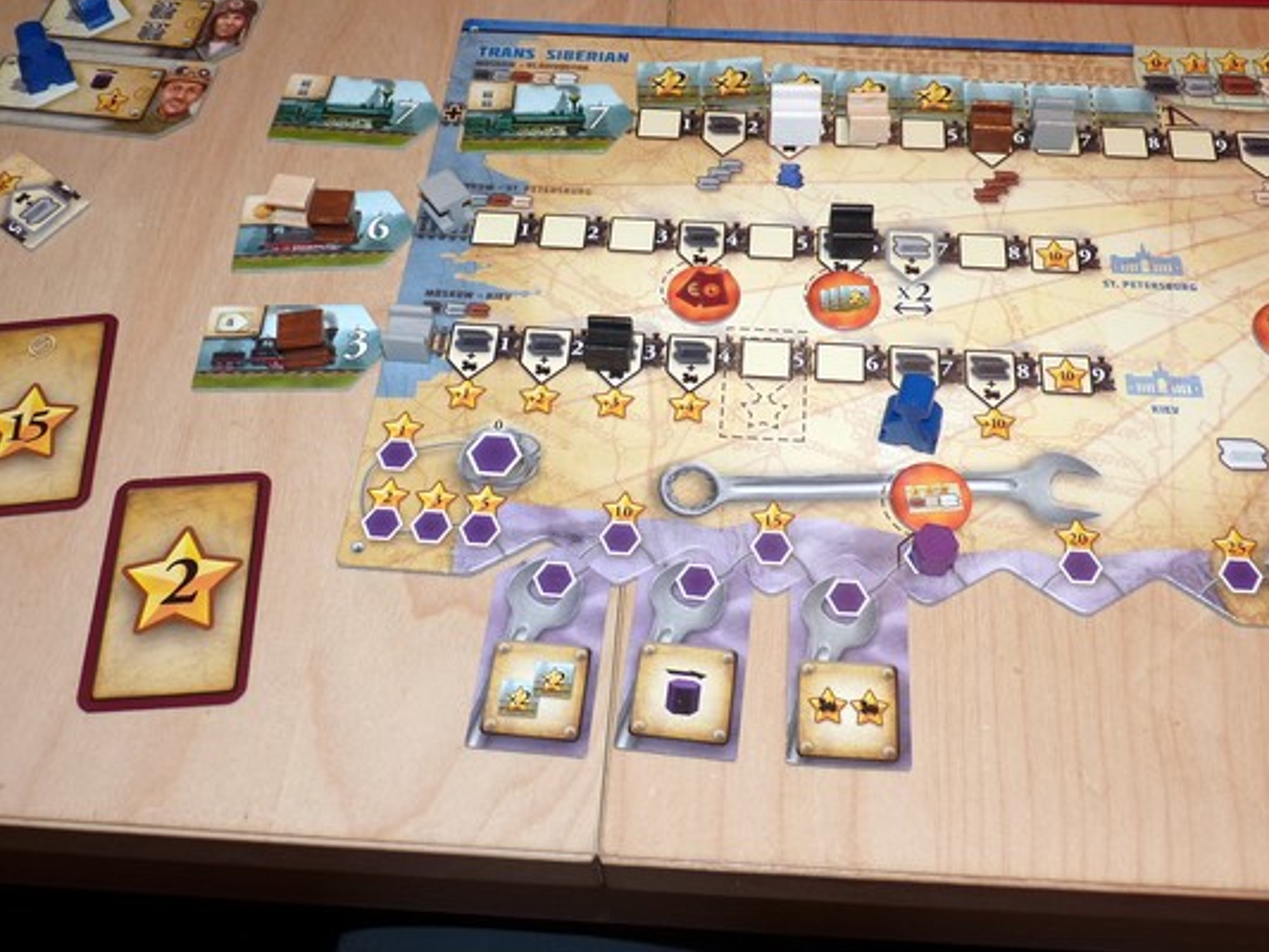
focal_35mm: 38
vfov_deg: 37.4
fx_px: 1393
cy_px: 327
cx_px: 664
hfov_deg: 48.9
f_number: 2.8
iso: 100
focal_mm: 4.8
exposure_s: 1/30
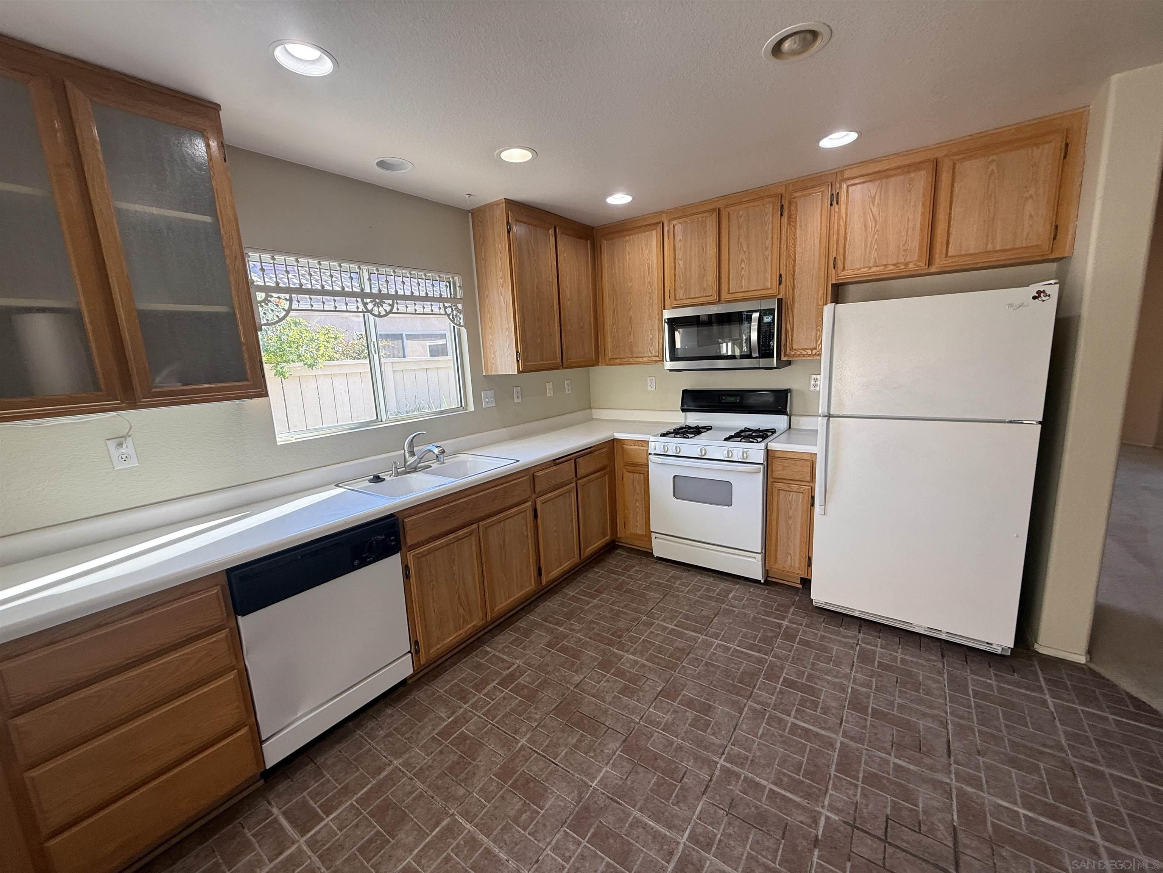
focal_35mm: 14
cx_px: 582
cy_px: 436
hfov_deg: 102.1
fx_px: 470
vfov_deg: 85.7
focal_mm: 2.22
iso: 80
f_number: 2.2
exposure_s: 1/120
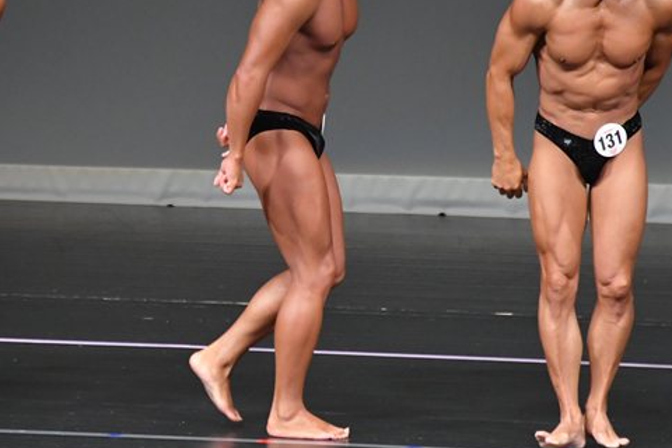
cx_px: 228
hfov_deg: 3.7
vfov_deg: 2.5
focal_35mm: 557
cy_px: 155
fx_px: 10397
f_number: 5.6
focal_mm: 230
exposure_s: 1/400
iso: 5000
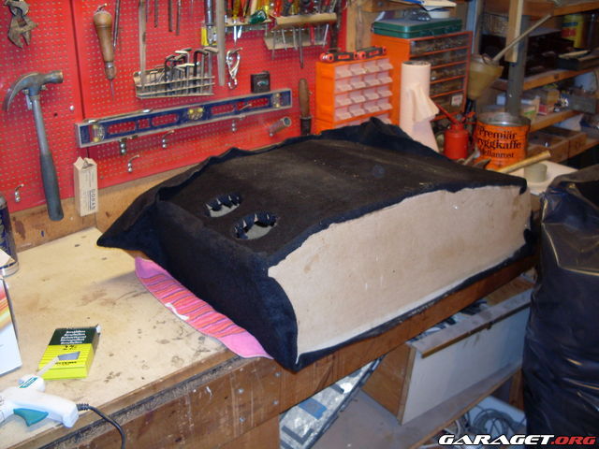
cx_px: 300
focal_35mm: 38
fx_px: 658
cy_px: 224
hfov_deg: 49.0
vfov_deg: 37.7
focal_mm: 6.3
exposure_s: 1/45
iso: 100
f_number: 2.8
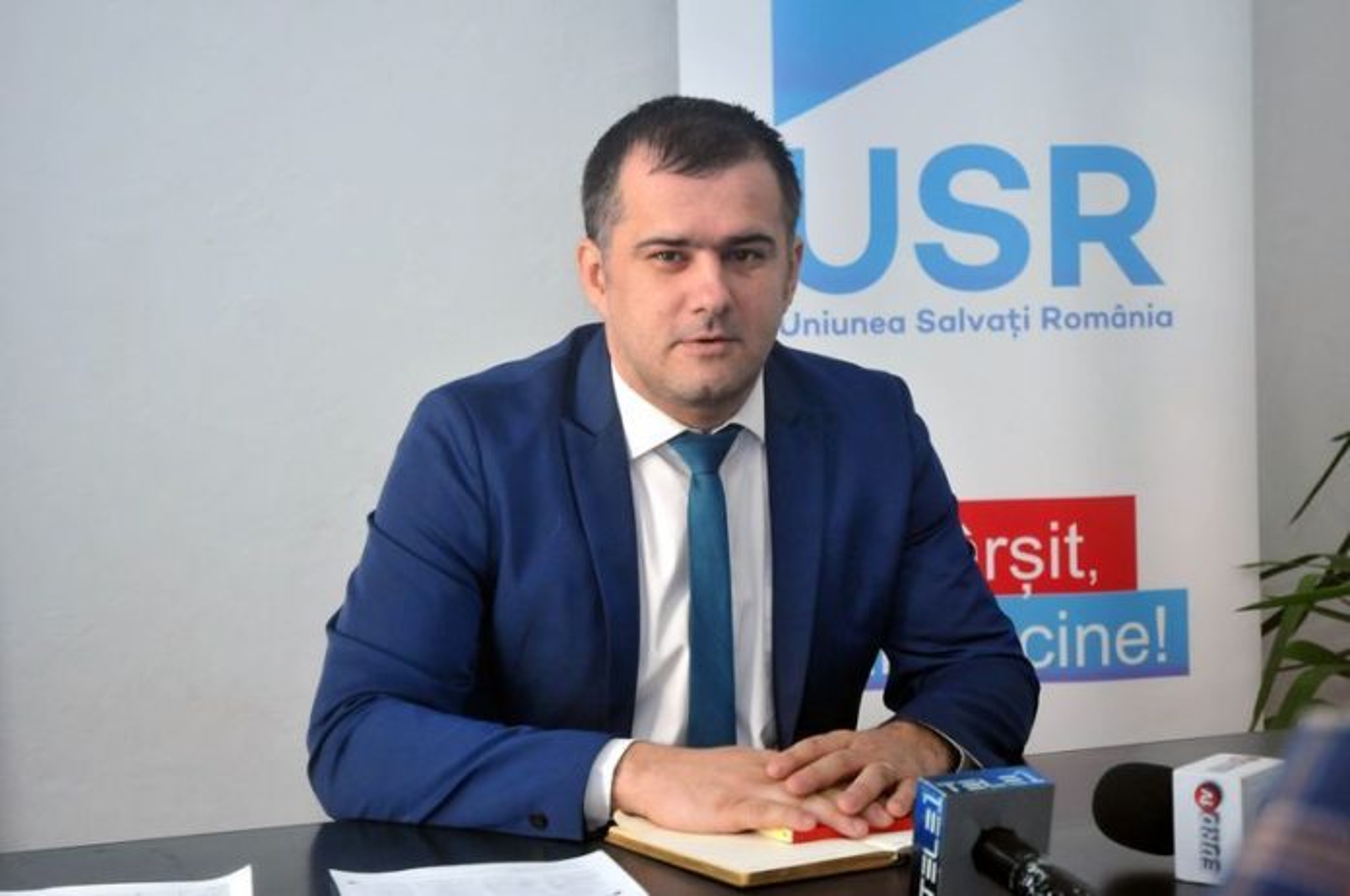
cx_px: 675
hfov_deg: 29.3
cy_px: 448
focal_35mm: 69
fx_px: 2584
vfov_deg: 19.7
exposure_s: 1/250
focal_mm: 46
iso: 1000
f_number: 4.5
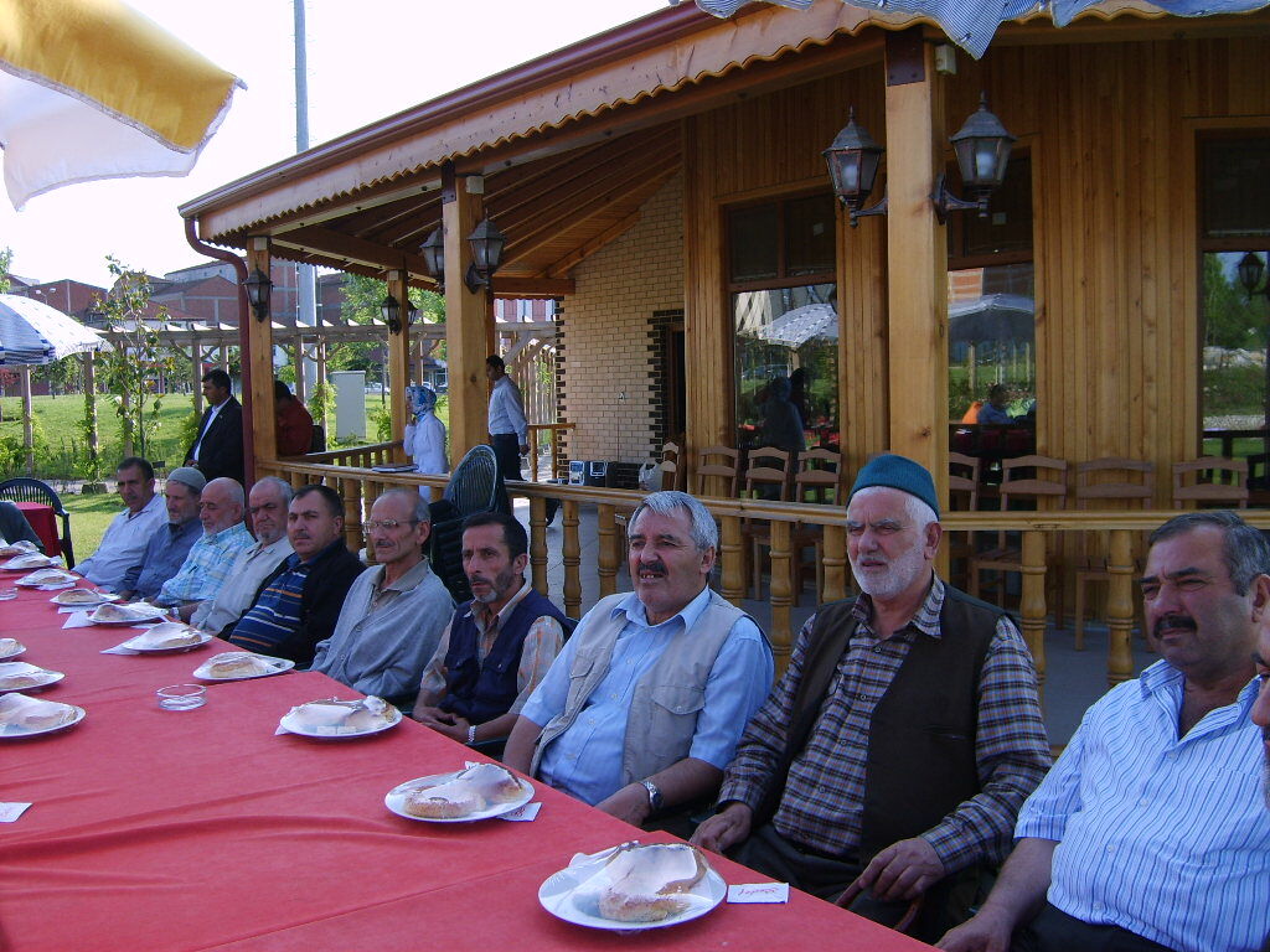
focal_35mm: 35
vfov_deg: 40.7
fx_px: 1284
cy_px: 476
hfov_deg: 52.6
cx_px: 635
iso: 50
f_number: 2.8
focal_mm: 5.8
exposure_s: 1/250
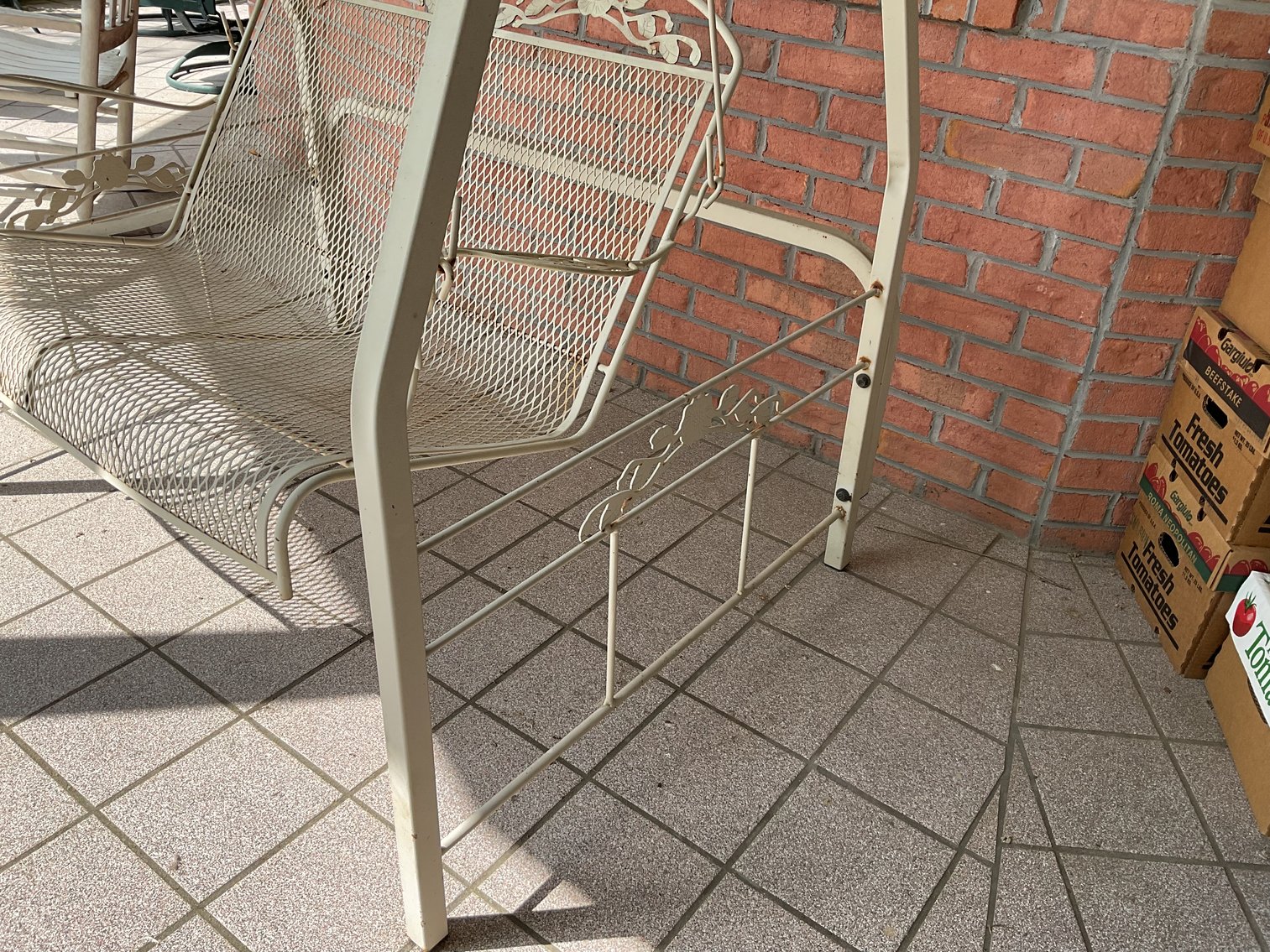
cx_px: 635
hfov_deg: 61.7
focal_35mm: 29
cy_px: 476
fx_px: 1064
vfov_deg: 48.2
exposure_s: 1/580
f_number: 1.8
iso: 16
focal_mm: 3
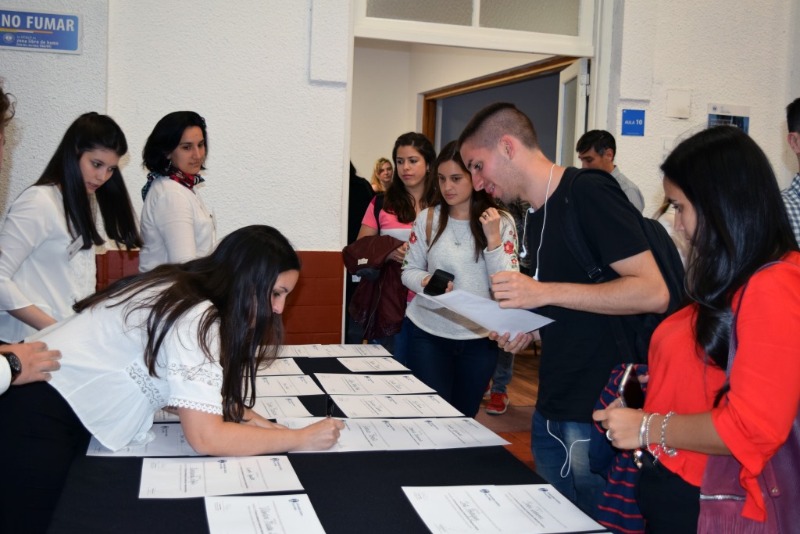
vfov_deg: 30.9
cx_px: 400
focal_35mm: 44
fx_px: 967
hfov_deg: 45.0
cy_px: 267
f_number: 5
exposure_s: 1/100
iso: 800
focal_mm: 29
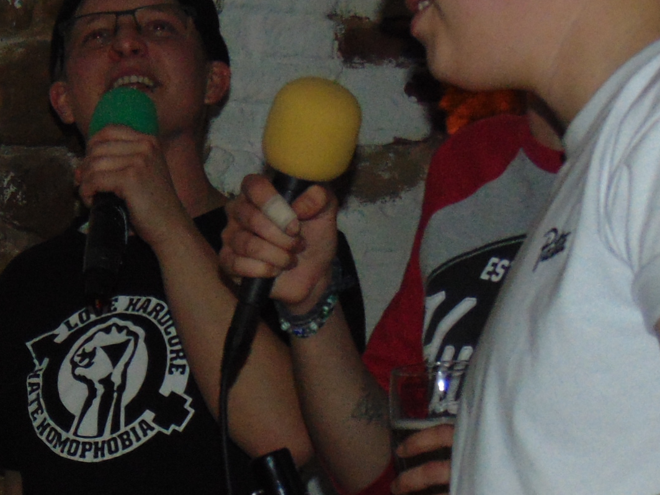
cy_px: 524
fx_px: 2288
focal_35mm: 120
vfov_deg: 12.2
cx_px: -33
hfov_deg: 16.0
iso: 200
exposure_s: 1/8
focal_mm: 6.3
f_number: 3.2
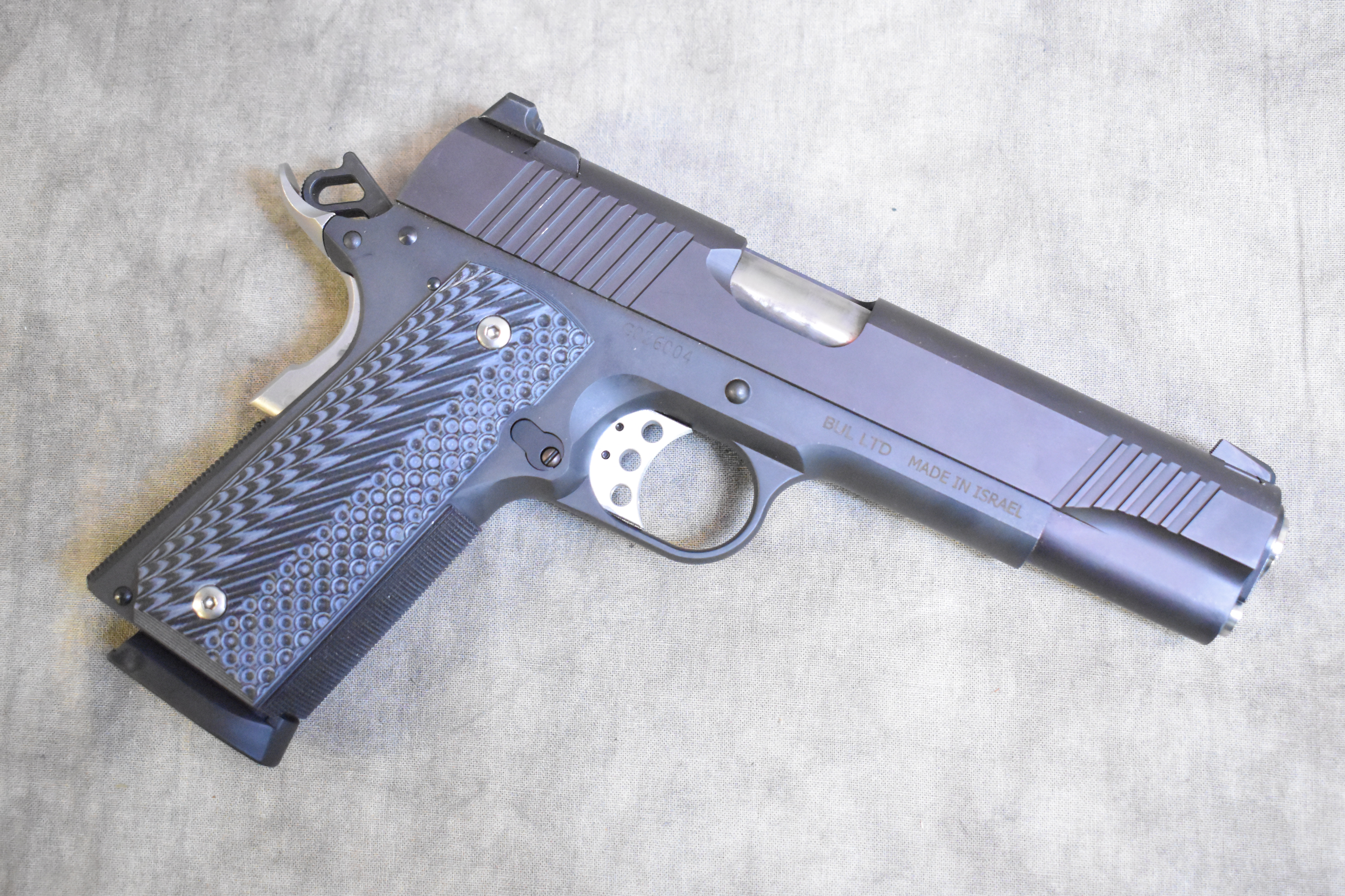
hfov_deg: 42.3
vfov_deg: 28.9
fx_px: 1737
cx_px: 672
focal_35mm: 46
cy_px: 448
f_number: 4.2
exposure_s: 1/125
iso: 9000
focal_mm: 31
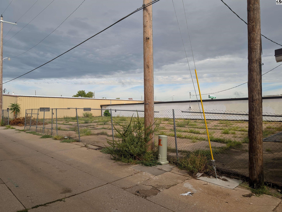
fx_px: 196
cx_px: 141
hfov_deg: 71.5
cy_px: 106
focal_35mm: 24
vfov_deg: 56.9
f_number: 1.68
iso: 22
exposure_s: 1/822
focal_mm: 6.9
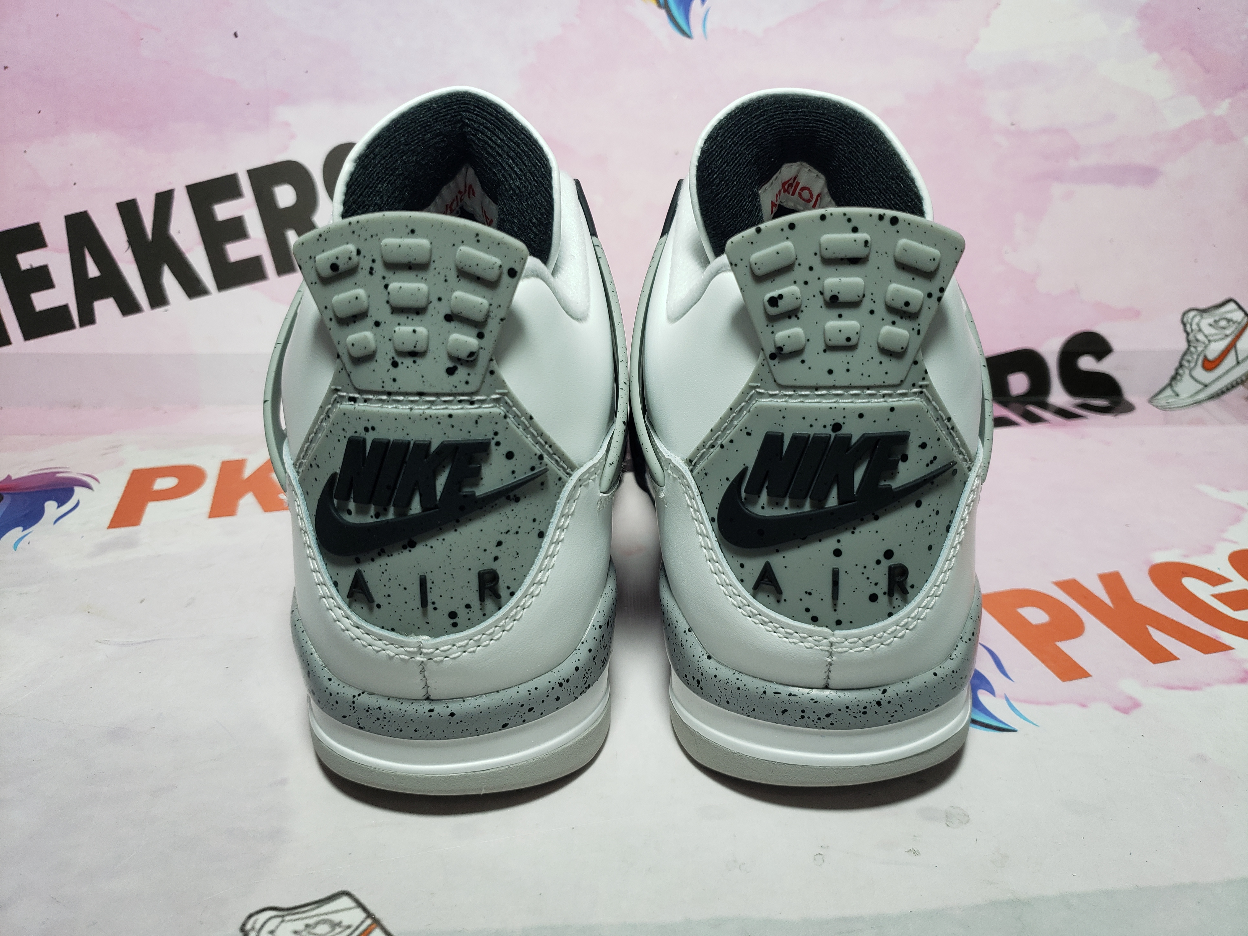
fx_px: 937
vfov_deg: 53.1
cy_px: 468
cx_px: 624
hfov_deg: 67.3
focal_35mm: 26
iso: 50
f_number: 1.5
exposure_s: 1/374
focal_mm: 4.3
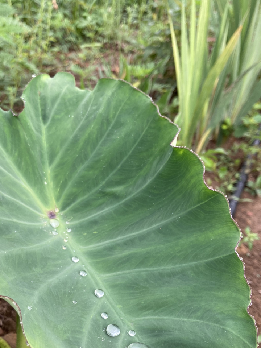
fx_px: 422
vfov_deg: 44.6
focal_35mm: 42
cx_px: 100
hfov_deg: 34.2
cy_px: 209
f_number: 1.8
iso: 20
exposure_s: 1/165
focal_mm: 4
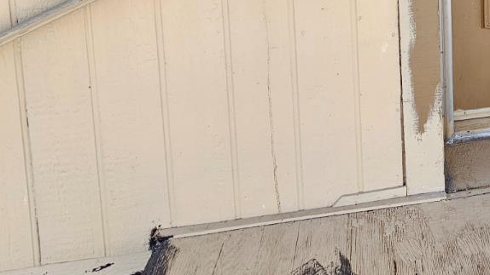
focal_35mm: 37
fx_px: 481
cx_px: 469
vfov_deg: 24.4
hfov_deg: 46.8
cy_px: -145
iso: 100
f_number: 2.2
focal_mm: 2.2
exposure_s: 1/207
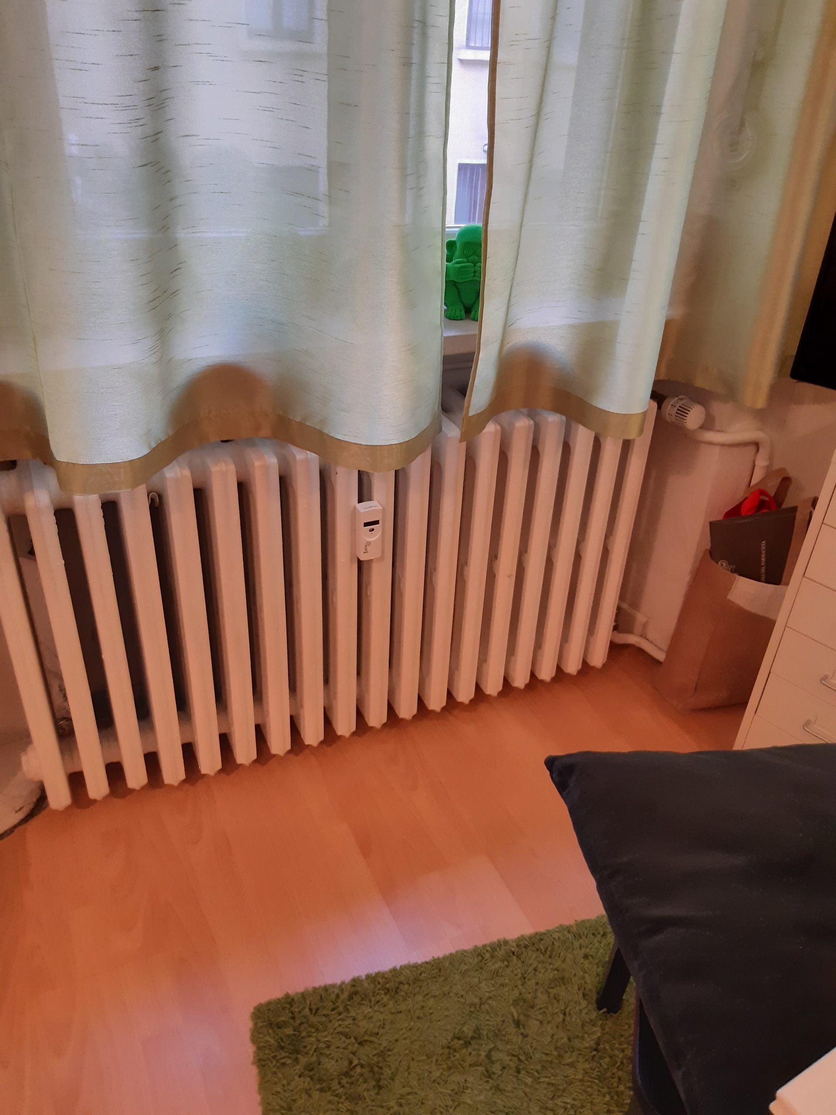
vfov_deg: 67.3
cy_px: 558
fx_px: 837
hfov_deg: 53.1
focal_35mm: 26
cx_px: 418
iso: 200
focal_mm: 3.92
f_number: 1.7
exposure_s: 1/33
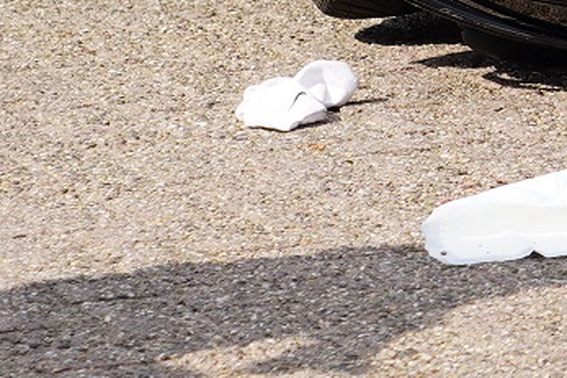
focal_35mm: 321
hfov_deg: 6.3
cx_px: 997
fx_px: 5053
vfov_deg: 4.2
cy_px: -569
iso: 100
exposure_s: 1/500
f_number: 5
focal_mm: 58
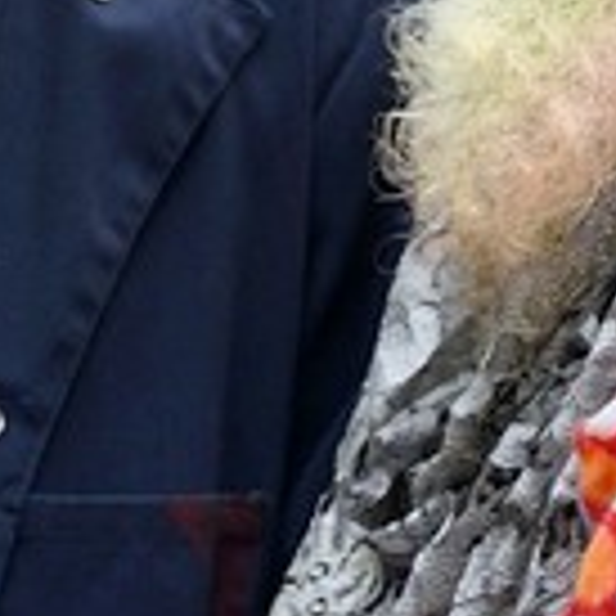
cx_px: 283
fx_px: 6785
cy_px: 2176
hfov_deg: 5.2
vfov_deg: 4.8
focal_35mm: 337
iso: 400
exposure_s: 1/200
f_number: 5.6
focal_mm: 34
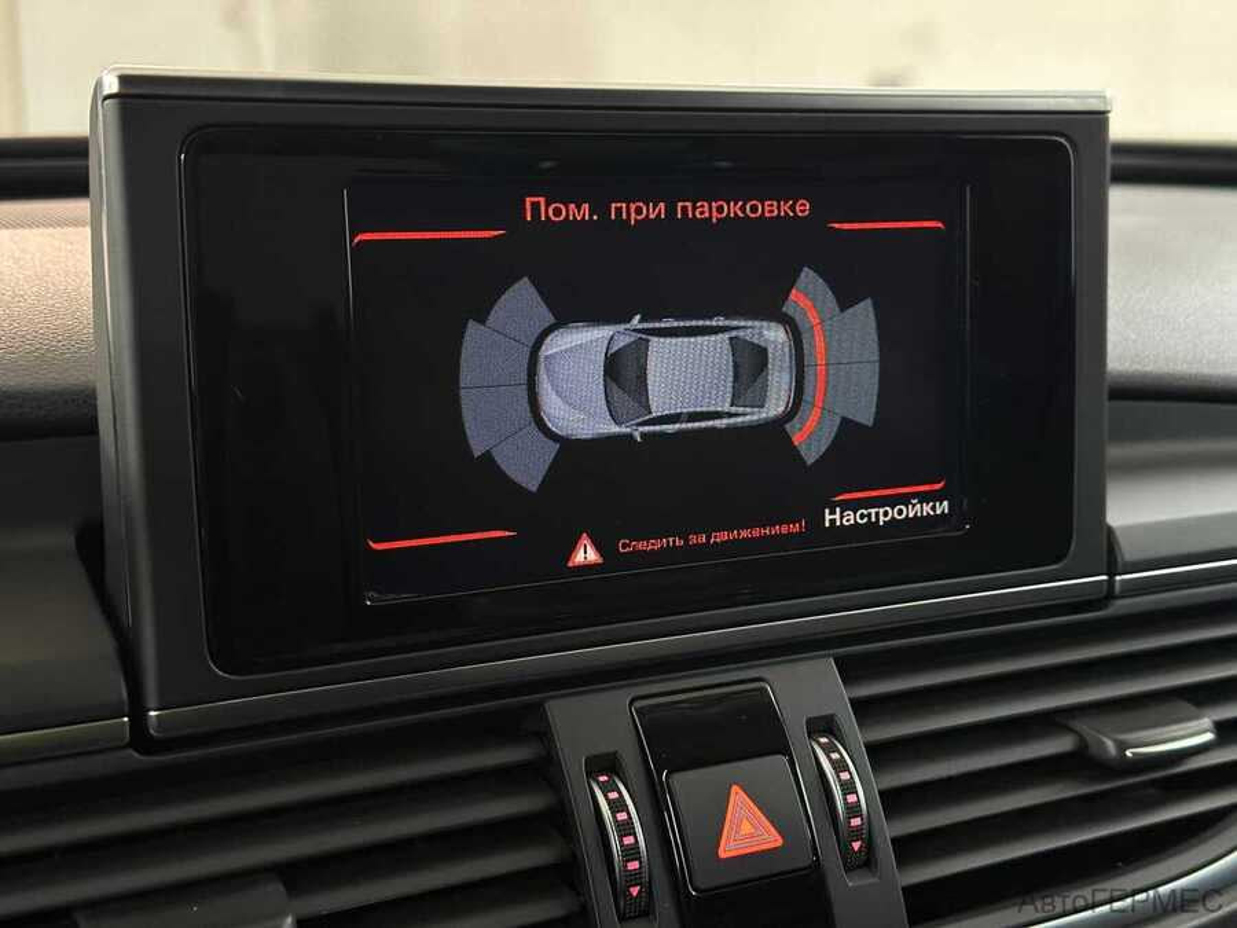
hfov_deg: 39.7
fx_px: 1715
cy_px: 464
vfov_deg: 30.3
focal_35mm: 48
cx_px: 618
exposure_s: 1/33
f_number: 1.78
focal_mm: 6.86
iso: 400
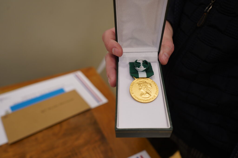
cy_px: 79
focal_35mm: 28
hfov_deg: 65.5
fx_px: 185
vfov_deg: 46.3
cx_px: 119
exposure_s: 1/60
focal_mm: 28
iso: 320
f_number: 4
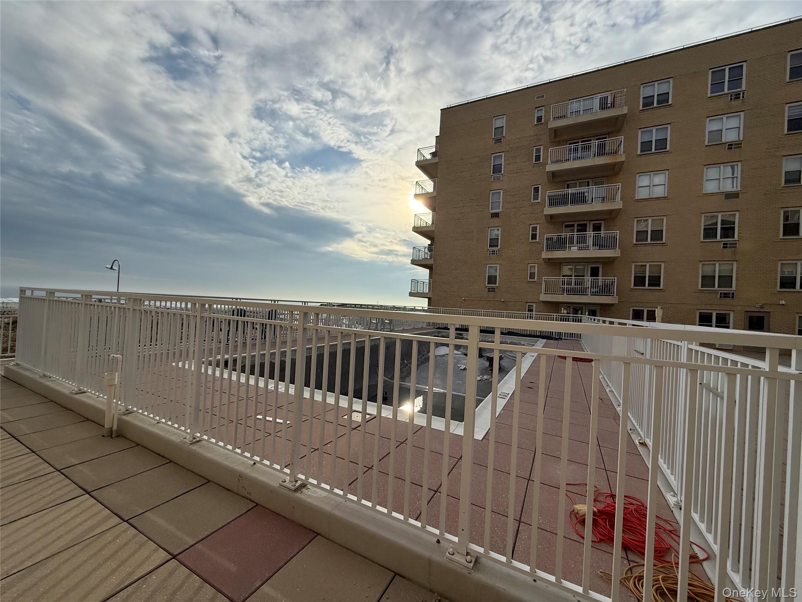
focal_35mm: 14
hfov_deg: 102.1
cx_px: 401
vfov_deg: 85.7
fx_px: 324
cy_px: 301
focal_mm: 2.22
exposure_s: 1/6173
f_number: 2.2
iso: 80
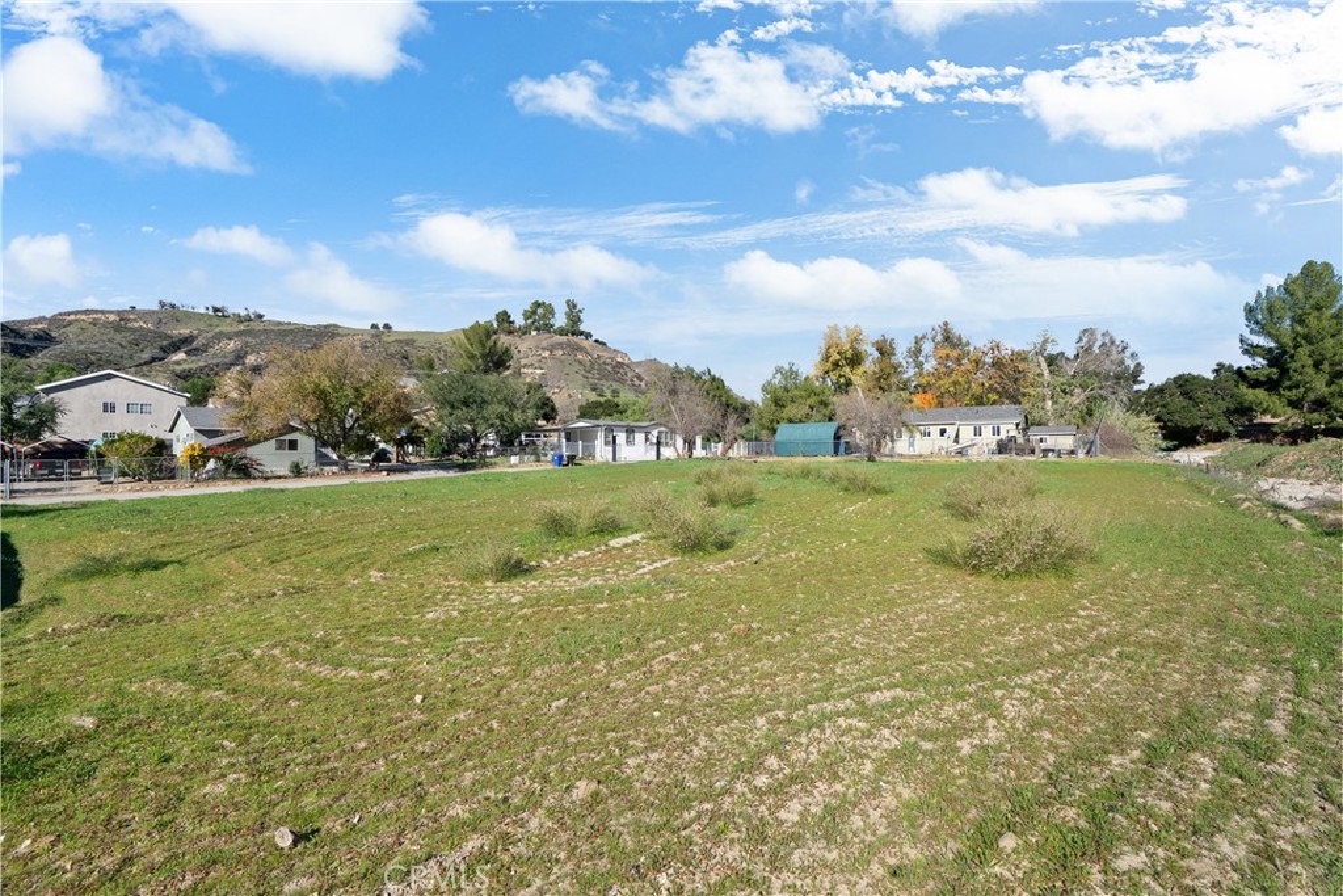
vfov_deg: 77.3
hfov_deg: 100.4
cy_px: 448
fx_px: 560
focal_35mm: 15
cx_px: 672
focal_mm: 15
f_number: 9
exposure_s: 1/320
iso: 250
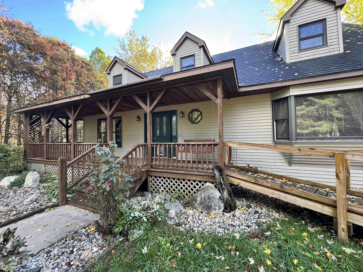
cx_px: 182
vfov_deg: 85.7
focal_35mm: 14
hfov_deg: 102.1
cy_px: 136
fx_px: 147
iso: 64
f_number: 2.2
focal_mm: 2.22
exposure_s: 1/99
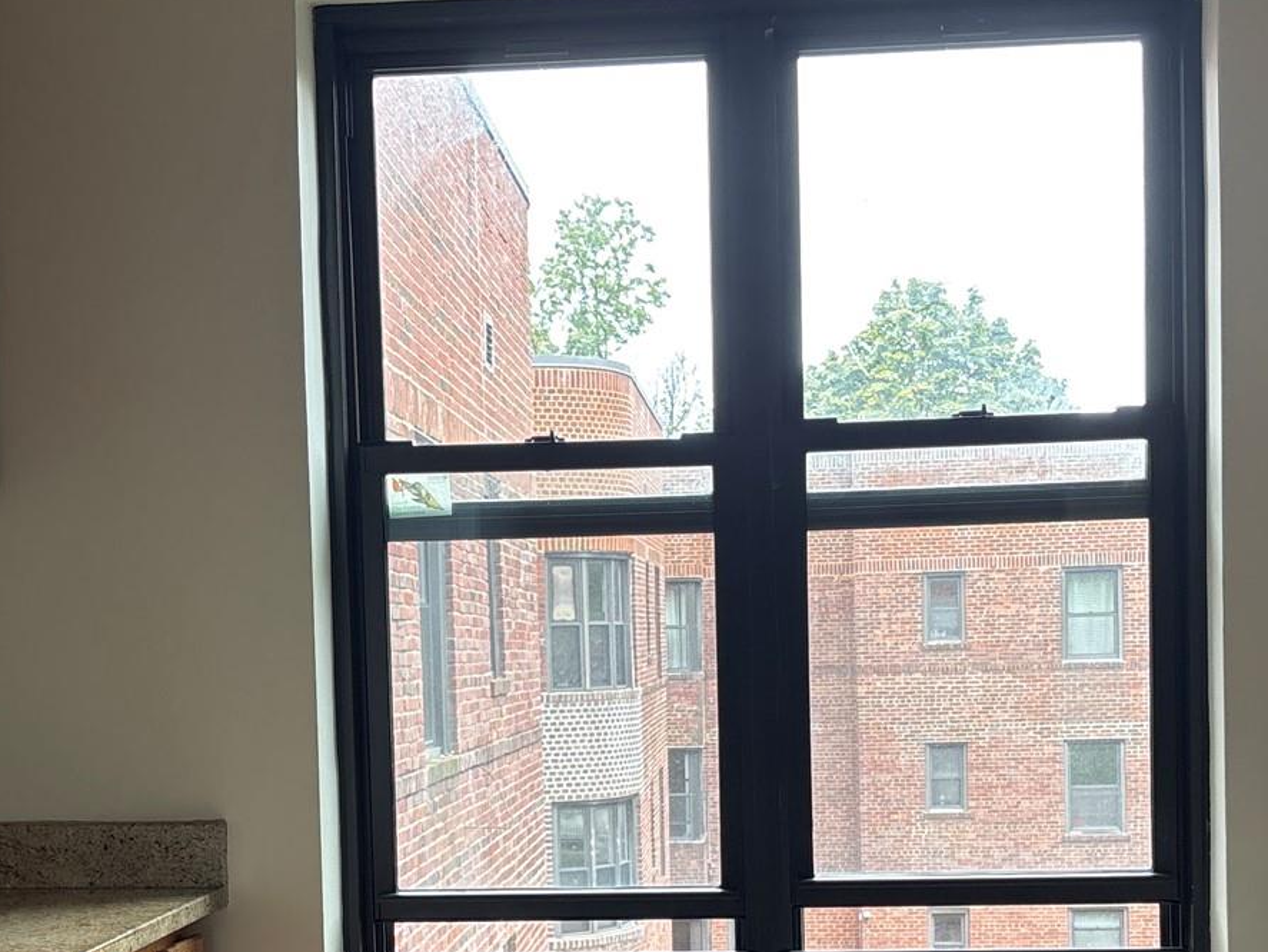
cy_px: 745
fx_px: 2199
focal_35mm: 60
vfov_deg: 24.1
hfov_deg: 32.2
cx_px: 628
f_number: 1.6
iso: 100
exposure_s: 1/121
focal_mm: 5.96
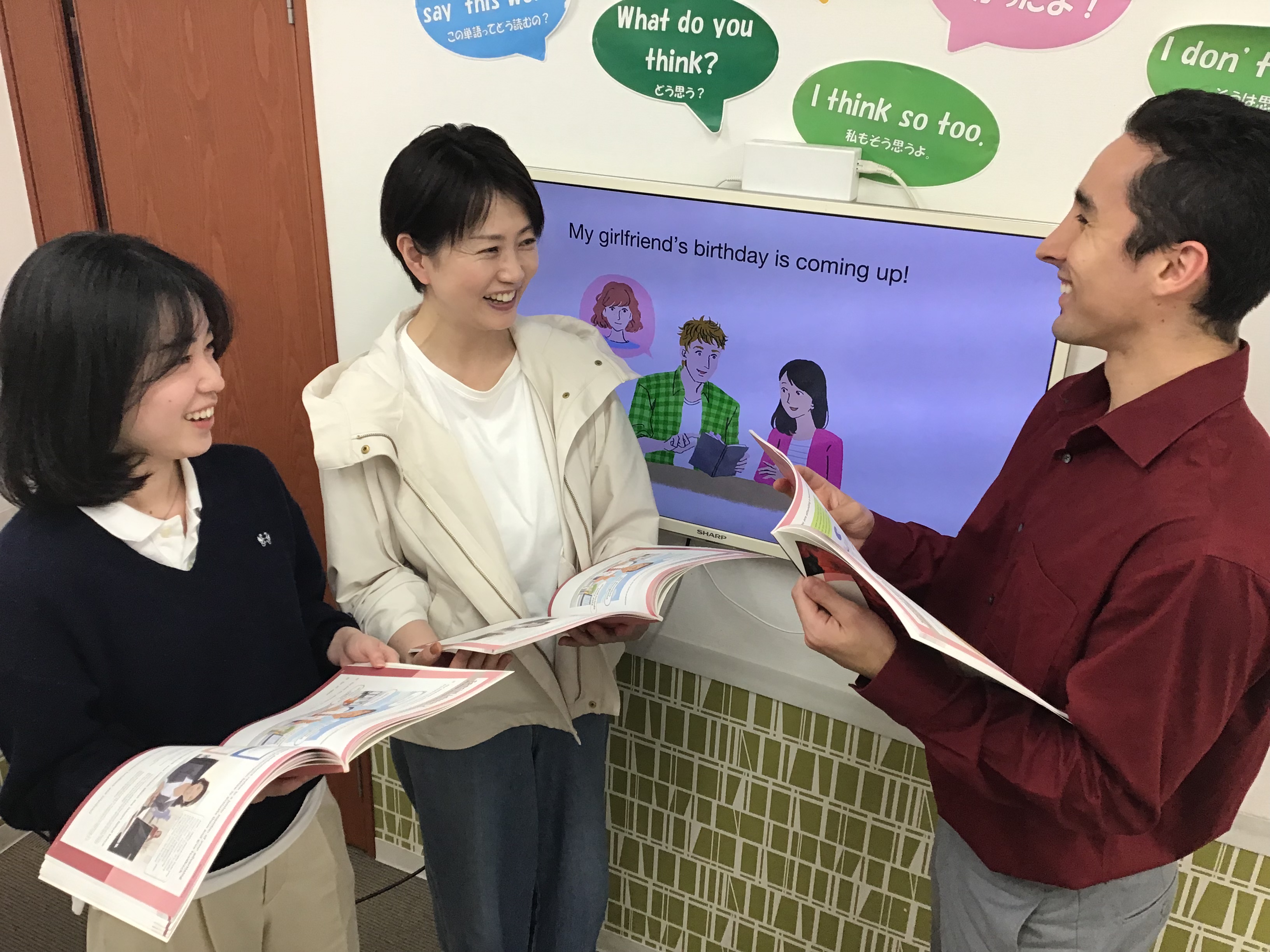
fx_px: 1137
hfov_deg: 58.4
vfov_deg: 45.4
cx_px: 635
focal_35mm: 31
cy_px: 476
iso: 25
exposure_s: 1/30
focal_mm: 3.3
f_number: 2.4
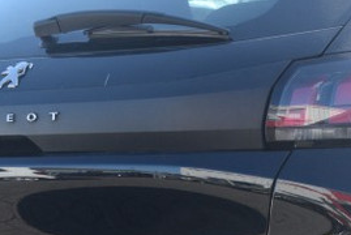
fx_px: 1502
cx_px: 406
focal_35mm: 154
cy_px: 257
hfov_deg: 13.0
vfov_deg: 8.9
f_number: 8
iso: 360
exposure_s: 1/250
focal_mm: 27
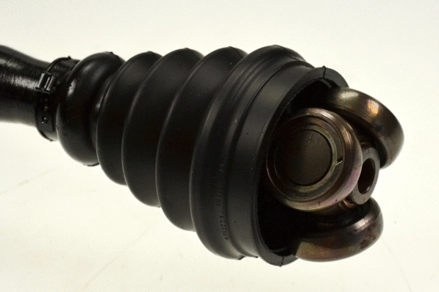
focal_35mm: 120
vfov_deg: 11.4
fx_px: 1463
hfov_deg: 17.1
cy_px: 146
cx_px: 220
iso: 400
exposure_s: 1/640
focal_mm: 80
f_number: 6.3
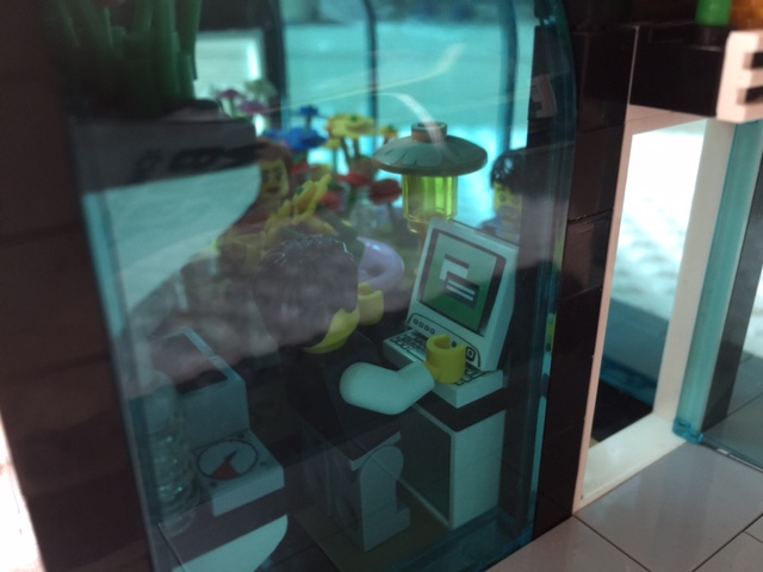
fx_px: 639
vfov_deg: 48.2
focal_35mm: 29
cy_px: 286
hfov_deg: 61.7
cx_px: 382
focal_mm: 4.15
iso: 40
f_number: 2.2
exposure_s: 1/15
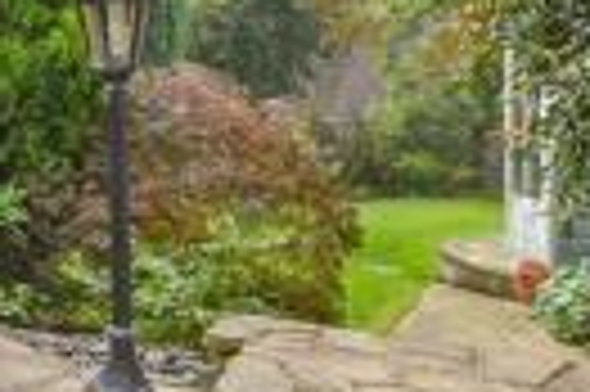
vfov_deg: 14.9
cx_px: -342
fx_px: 1490
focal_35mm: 91
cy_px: 88
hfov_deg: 19.1
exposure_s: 1/50
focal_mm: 17
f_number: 8
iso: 160
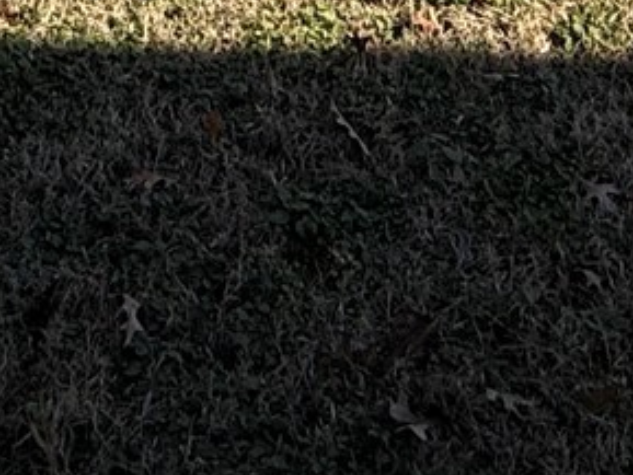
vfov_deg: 11.5
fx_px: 1701
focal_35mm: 93
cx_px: 377
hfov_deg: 21.1
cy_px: -836
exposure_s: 1/1848
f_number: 2.2
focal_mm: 2.22
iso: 50
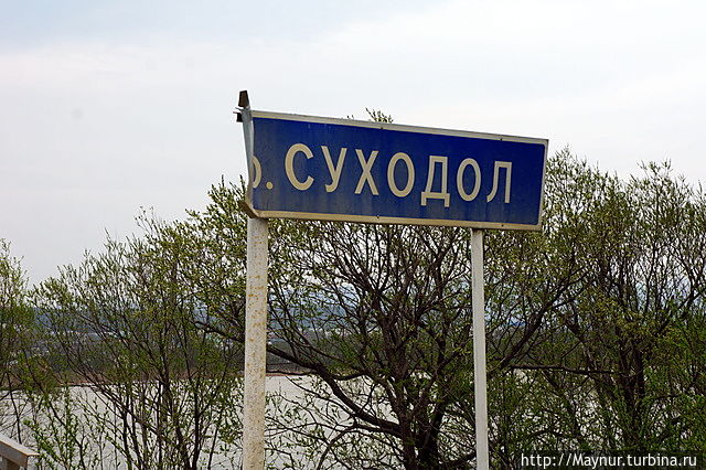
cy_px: 235
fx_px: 1617
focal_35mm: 82
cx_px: 353
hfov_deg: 24.6
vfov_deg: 16.5
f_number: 9
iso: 100
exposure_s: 1/125
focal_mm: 55
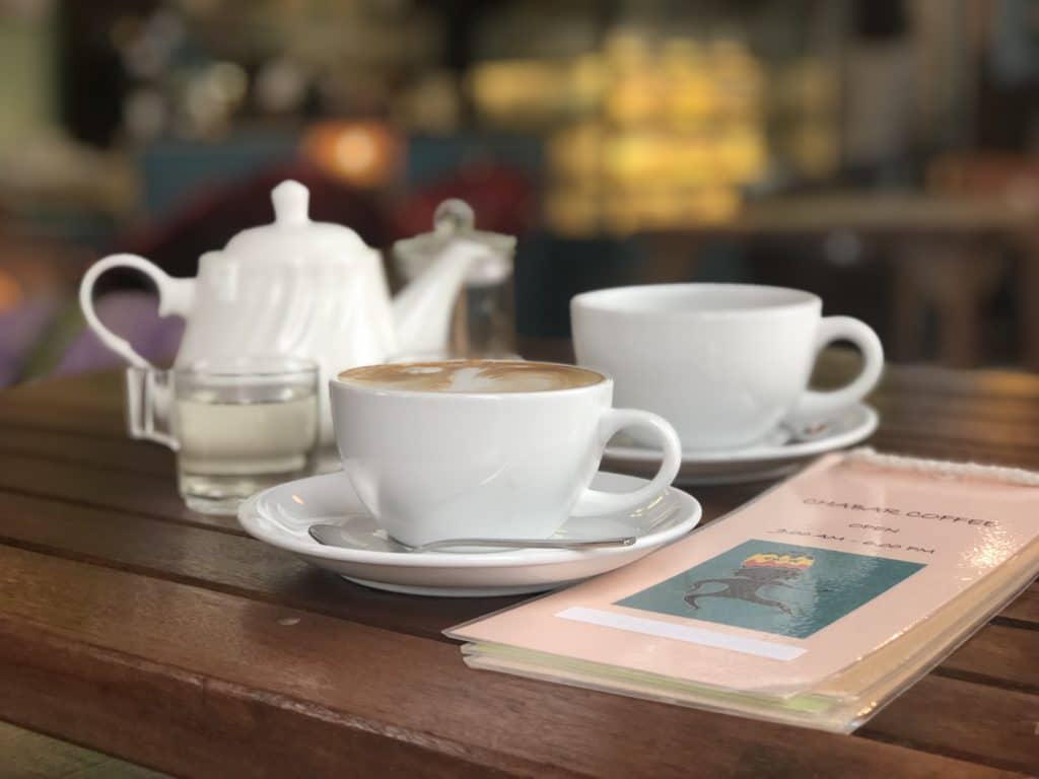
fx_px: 1711
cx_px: 520
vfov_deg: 25.7
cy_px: 390
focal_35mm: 57
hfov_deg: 33.8
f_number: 2.8
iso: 64
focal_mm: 6.6
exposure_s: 1/33
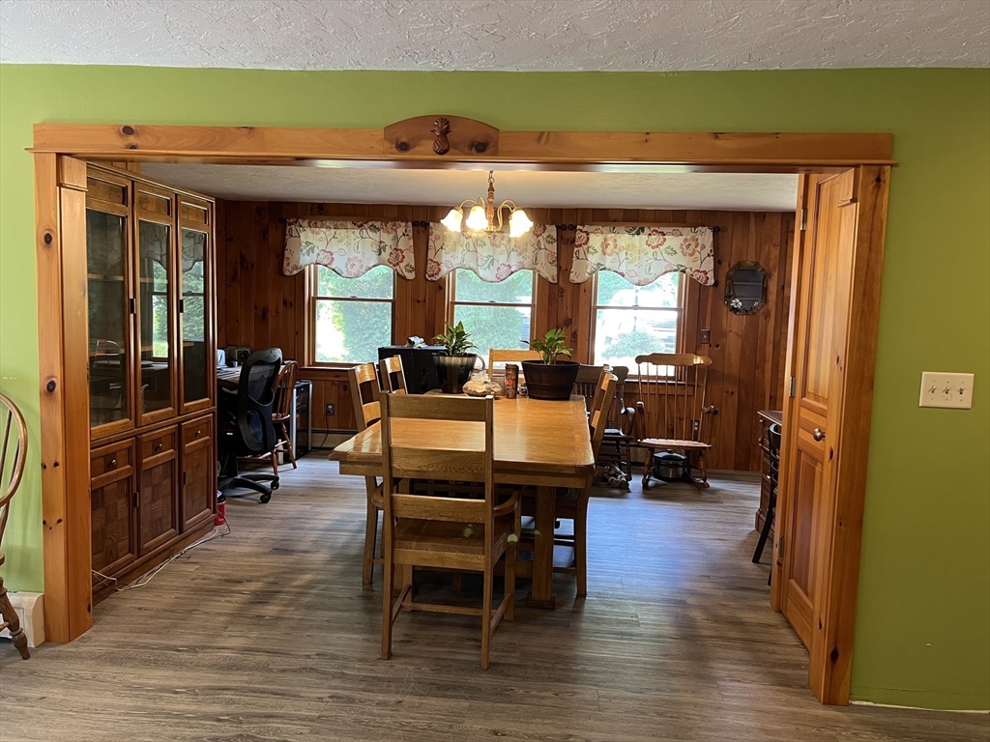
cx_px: 495
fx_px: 744
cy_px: 371
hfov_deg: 67.3
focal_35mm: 26
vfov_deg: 53.1
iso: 250
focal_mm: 5.7
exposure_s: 1/60
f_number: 1.5
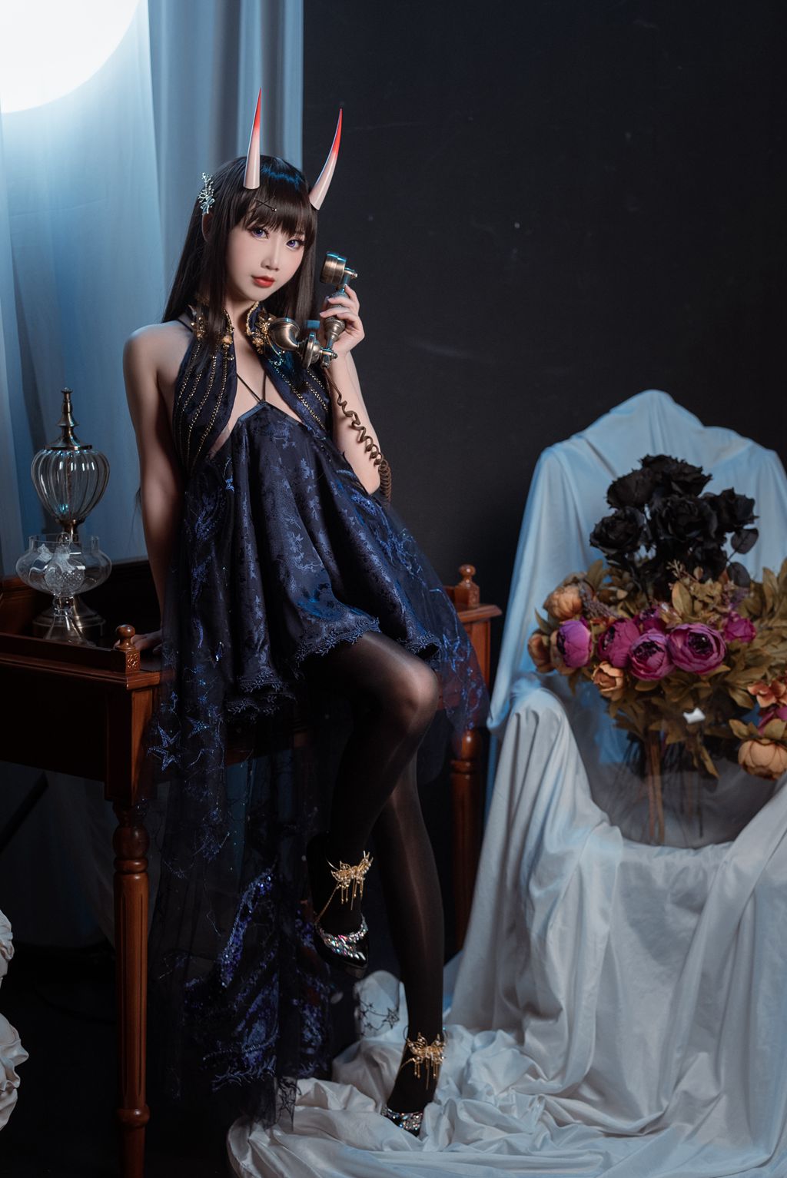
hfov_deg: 16.1
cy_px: 589
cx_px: 394
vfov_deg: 23.9
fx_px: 2783
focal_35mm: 85
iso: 1600
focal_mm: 85
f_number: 2.5
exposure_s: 1/125
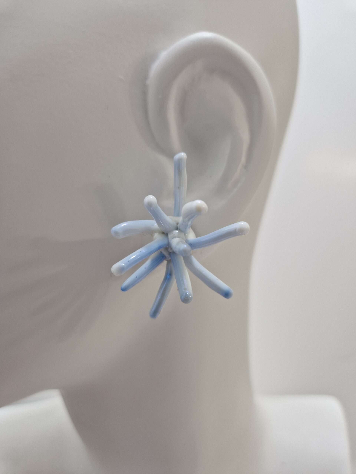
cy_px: 237
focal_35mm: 23
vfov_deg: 73.9
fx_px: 315
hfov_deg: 58.9
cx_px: 178
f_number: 1.8
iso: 50
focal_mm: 5.4
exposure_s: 1/176
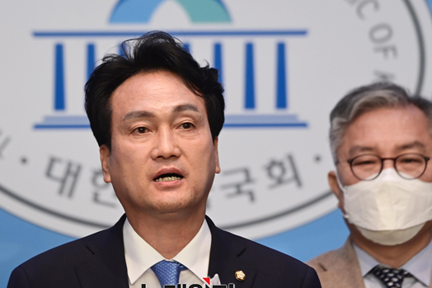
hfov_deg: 4.2
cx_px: 185
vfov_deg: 2.8
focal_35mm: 489
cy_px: 150
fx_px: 5866
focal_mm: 400
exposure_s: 1/250
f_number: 5.6
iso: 1800
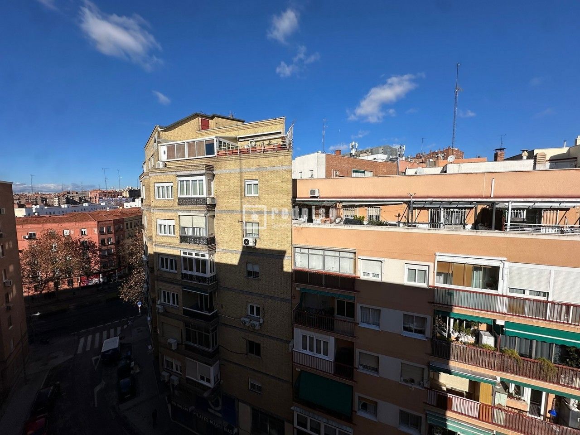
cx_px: 290
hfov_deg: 102.1
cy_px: 218
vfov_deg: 85.7
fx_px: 235
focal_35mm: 14
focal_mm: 2.22
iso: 50
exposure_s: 1/4831
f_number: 2.2
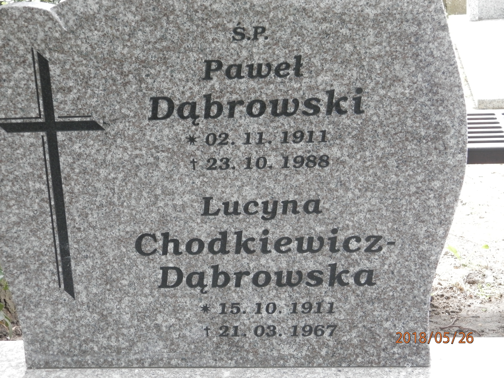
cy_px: 189
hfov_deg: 23.8
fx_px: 1194
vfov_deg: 18.0
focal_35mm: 82
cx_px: 252
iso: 200
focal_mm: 14.6
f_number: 4.2
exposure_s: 1/25
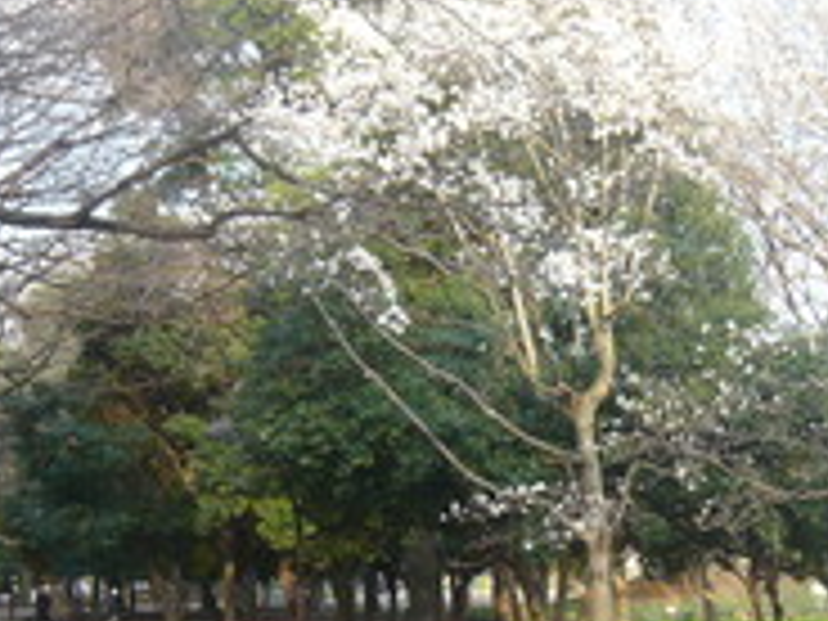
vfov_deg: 23.5
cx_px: 688
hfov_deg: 30.7
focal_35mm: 61
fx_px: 1459
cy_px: 531
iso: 100
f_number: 2.8
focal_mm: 4.6
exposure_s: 1/100
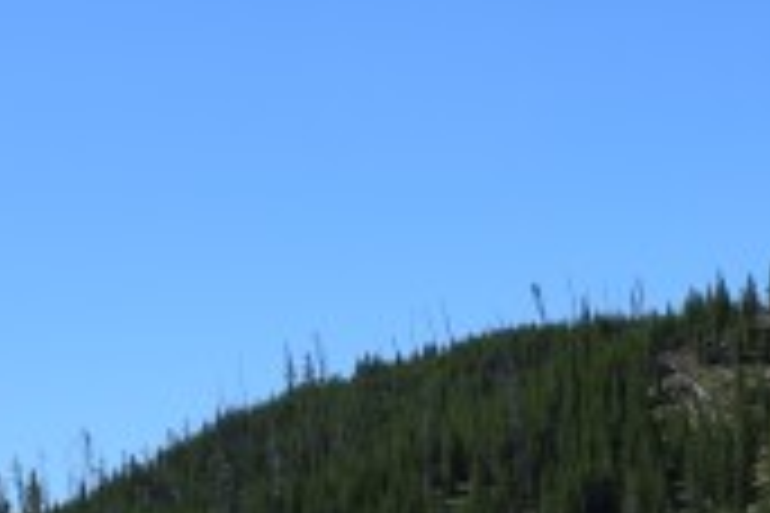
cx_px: 986
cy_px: 698
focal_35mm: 162
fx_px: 3465
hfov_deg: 12.3
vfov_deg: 8.3
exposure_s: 1/400
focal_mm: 18
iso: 200
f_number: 10
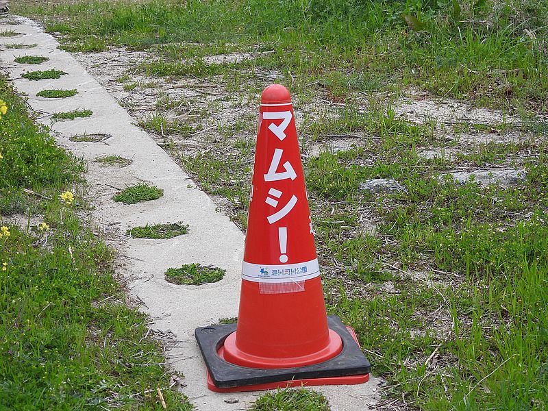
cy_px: 206
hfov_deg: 20.7
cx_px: 274
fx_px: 1504
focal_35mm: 95
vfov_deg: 15.6
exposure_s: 1/320
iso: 100
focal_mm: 17
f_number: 4
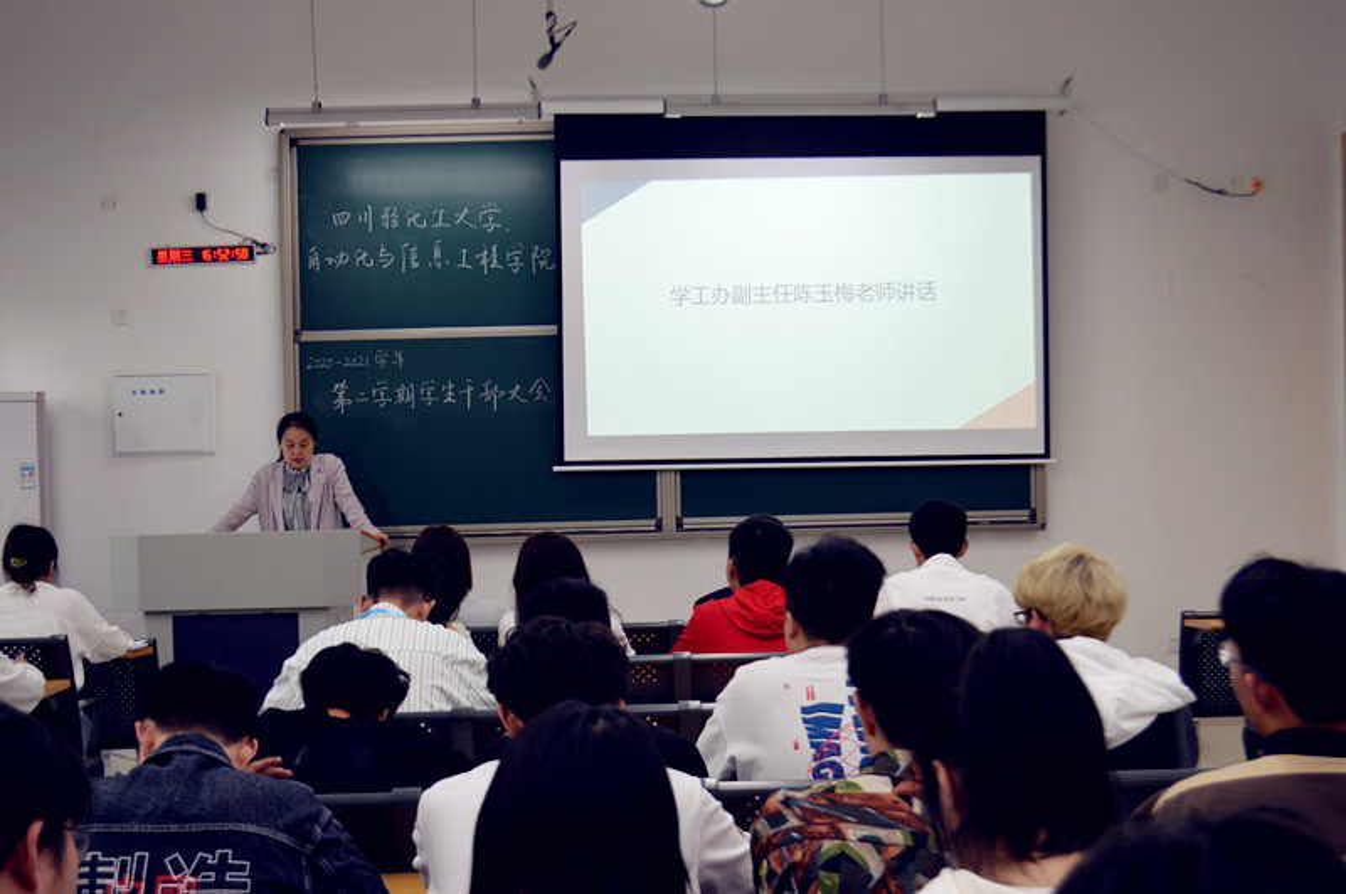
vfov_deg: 30.8
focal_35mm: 44
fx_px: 1624
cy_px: 447
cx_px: 673
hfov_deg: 45.0
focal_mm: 29
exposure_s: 1/50
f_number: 4.5
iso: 400
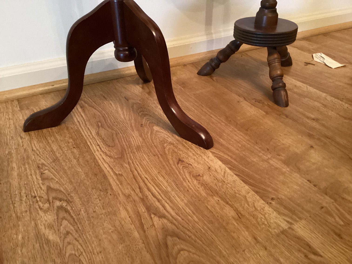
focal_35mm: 31
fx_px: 315
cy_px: 132
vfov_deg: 45.4
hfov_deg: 58.3
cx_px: 176
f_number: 2.4
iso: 800
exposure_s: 1/24
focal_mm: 3.3
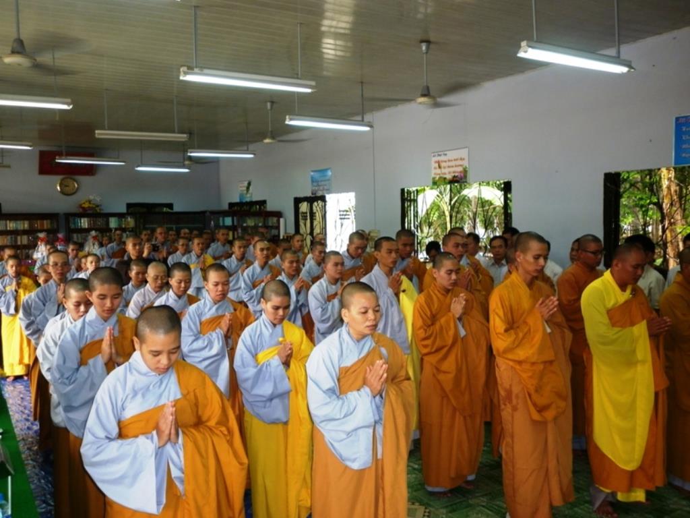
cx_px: 345
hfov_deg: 58.4
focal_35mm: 31
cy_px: 259
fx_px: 618
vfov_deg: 45.4
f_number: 2.9
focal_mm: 5.6
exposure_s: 1/30
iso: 125
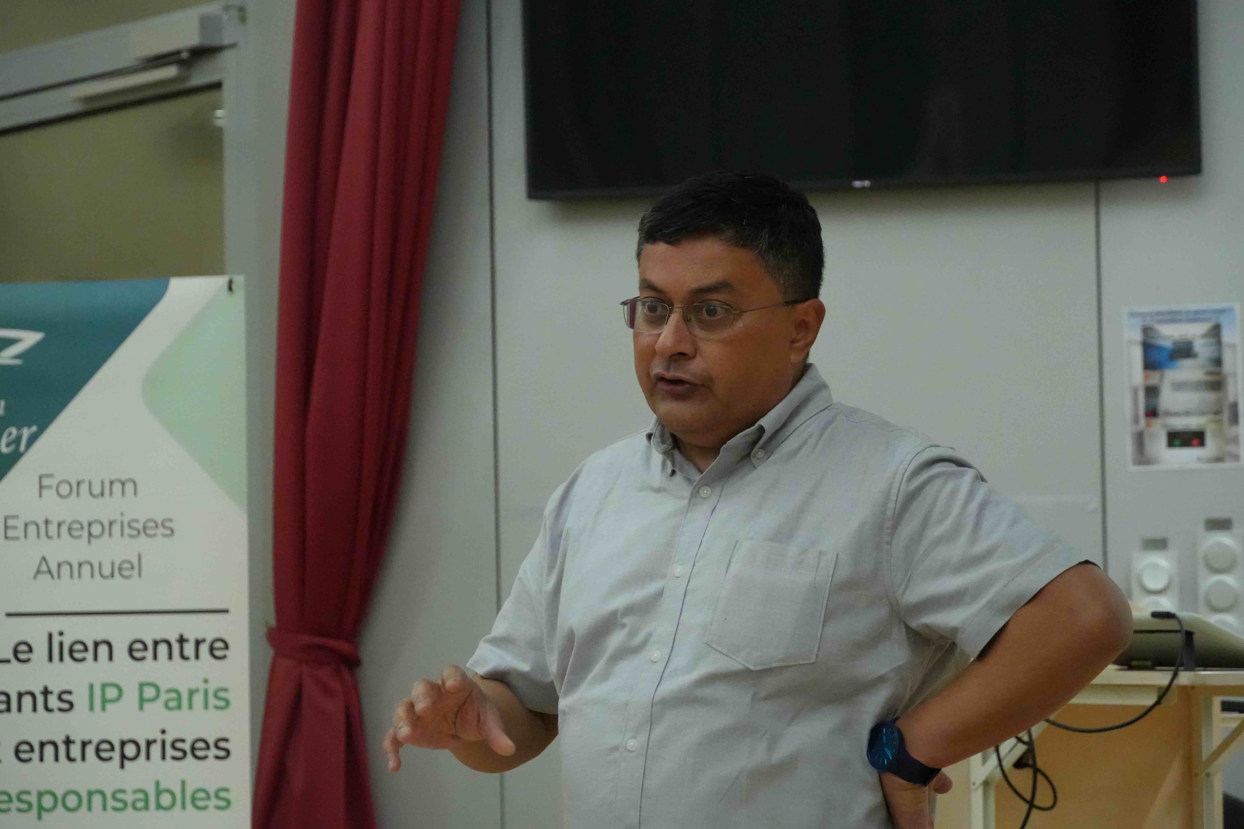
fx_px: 4146
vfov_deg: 11.4
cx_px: 622
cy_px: 414
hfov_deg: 17.1
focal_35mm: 120
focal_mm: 80
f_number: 5.6
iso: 8000
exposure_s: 1/250
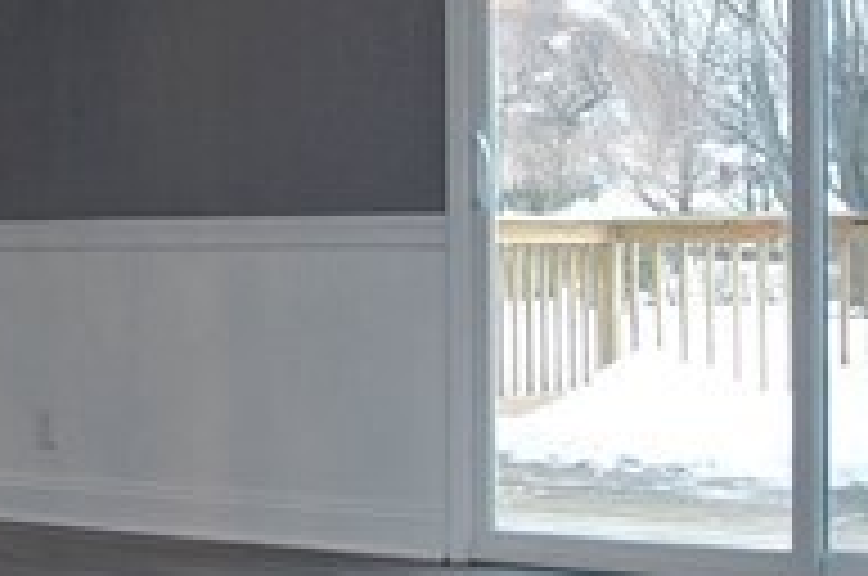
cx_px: 153
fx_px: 2234
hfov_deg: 21.7
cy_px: 220
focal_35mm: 93
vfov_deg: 14.7
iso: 100
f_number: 4.5
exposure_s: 1/20
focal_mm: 11
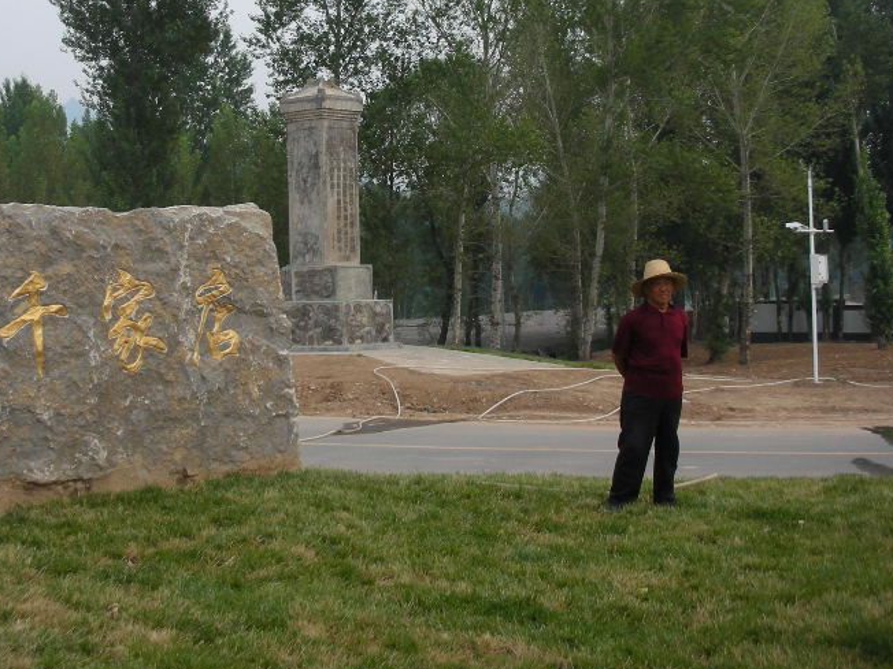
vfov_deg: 26.3
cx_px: 286
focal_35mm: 55
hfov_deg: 34.6
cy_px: 185
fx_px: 1419
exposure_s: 1/438
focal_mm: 5.8
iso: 50
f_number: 3
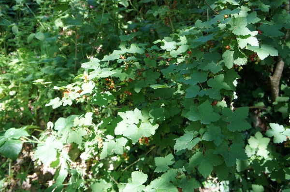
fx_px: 302
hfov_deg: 51.4
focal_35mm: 38
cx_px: 145
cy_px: 96
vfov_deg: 35.4
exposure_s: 1/50
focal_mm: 25
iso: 200
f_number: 4.5
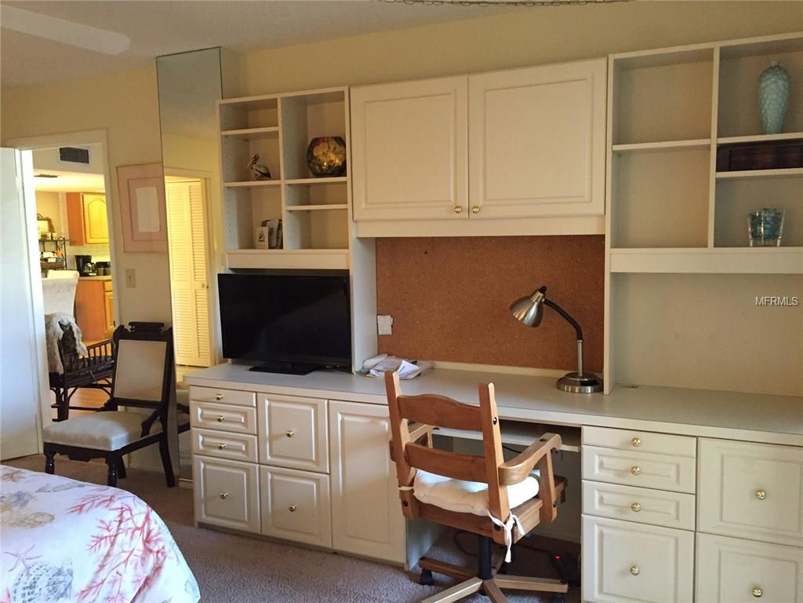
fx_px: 673
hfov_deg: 61.7
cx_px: 402
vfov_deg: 48.2
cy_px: 302
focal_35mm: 29
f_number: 2.2
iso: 250
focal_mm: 4.15
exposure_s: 1/20
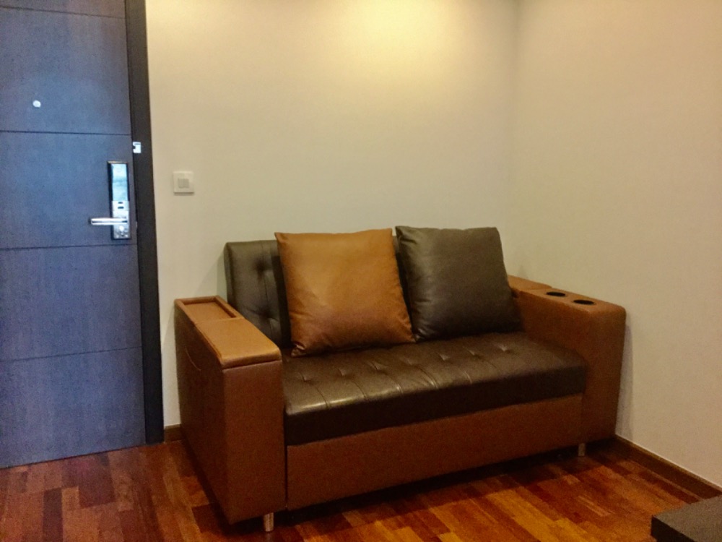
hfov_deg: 58.4
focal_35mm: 31
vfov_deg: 45.4
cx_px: 361
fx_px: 647
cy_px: 271
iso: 320
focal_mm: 3.3
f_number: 2.4
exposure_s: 1/17
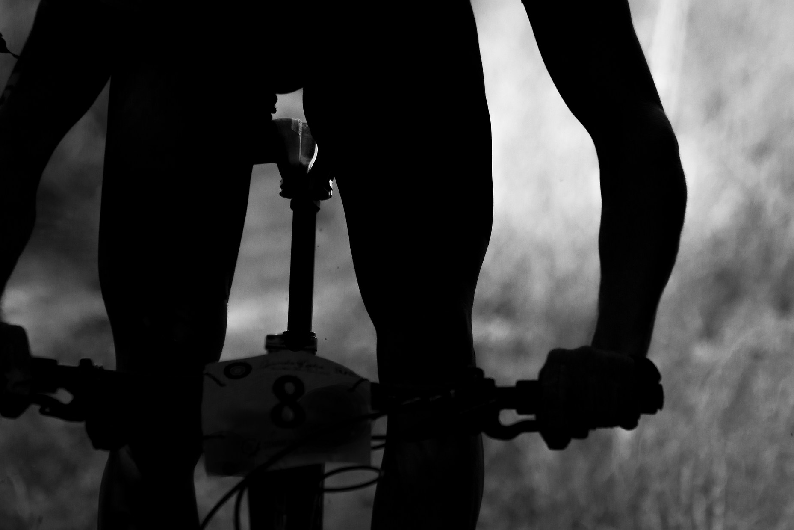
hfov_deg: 5.9
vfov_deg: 3.9
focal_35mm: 349
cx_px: 483
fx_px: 7699
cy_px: 291
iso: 1000
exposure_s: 1/2000
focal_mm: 270
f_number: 8
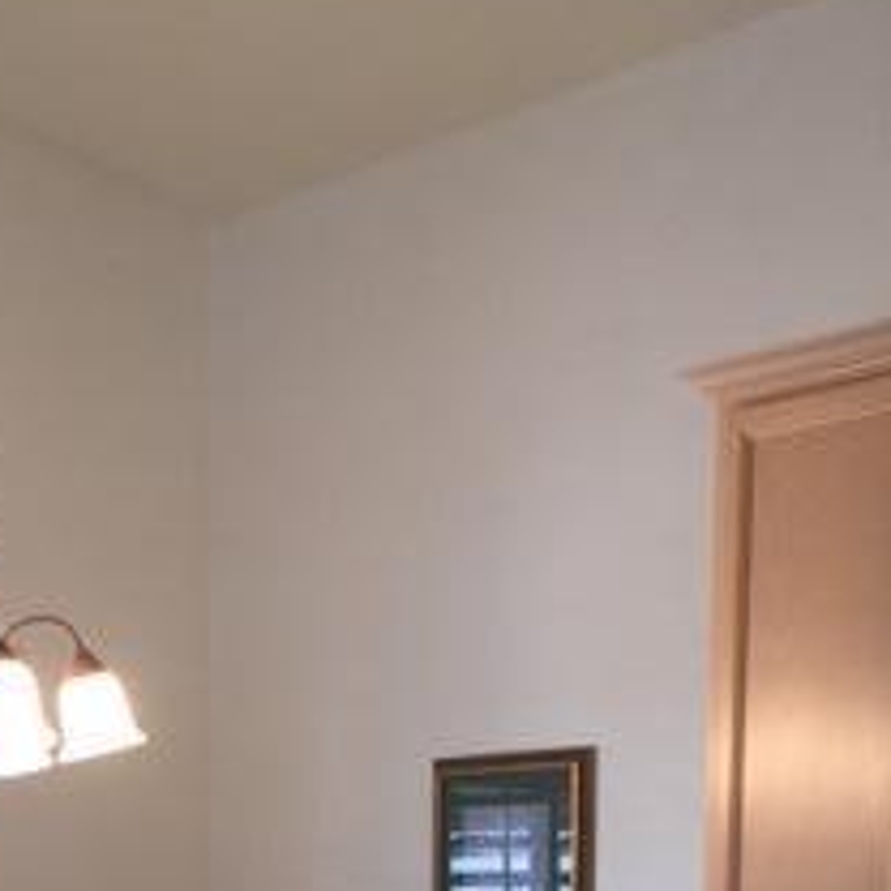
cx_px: 141
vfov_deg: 20.0
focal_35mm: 79
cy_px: 1174
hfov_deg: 21.6
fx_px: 2301
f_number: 2.2
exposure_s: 1/40
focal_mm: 4.15
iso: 32
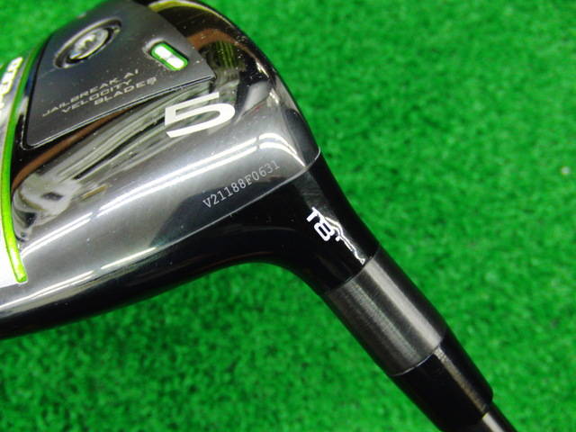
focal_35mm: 37
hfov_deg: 50.1
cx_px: 288
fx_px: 616
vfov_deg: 38.7
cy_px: 216
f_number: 3.6
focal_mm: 6.42
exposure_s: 1/25
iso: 400
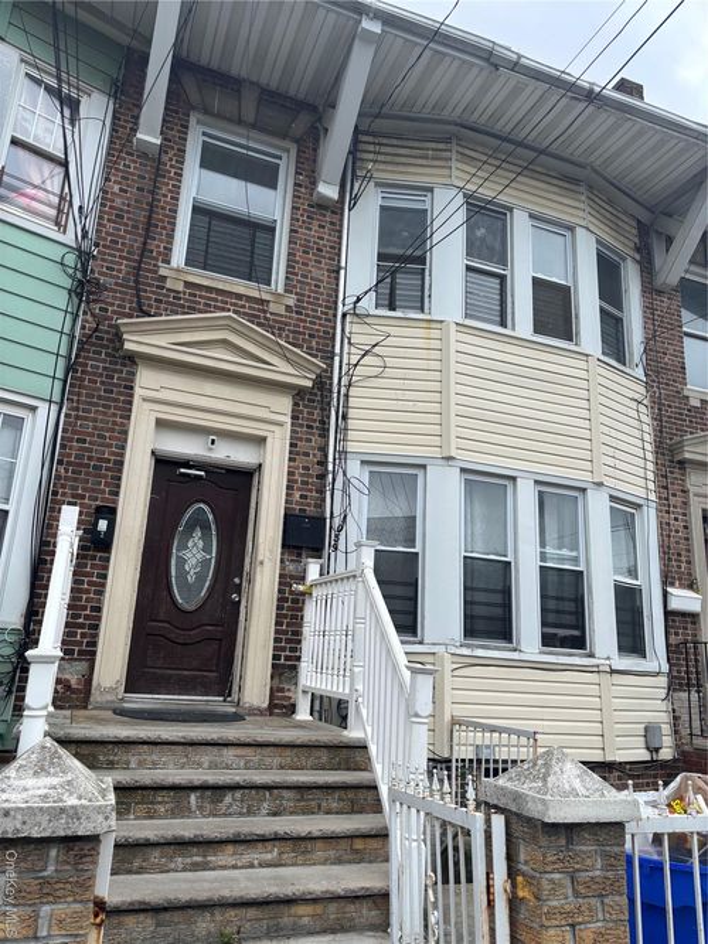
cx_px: 354
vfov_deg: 67.3
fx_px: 709
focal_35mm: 26
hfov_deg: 53.0
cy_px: 472
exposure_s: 1/1233
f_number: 1.6
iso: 50
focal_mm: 5.96
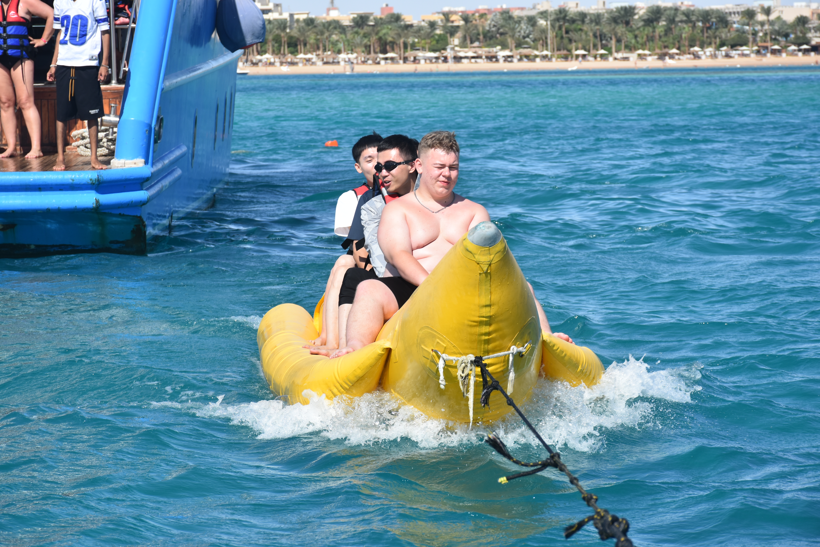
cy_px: 274
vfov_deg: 10.2
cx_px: 410
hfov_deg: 15.2
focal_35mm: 135
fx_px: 3075
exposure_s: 1/500
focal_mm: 90
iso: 160
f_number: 8
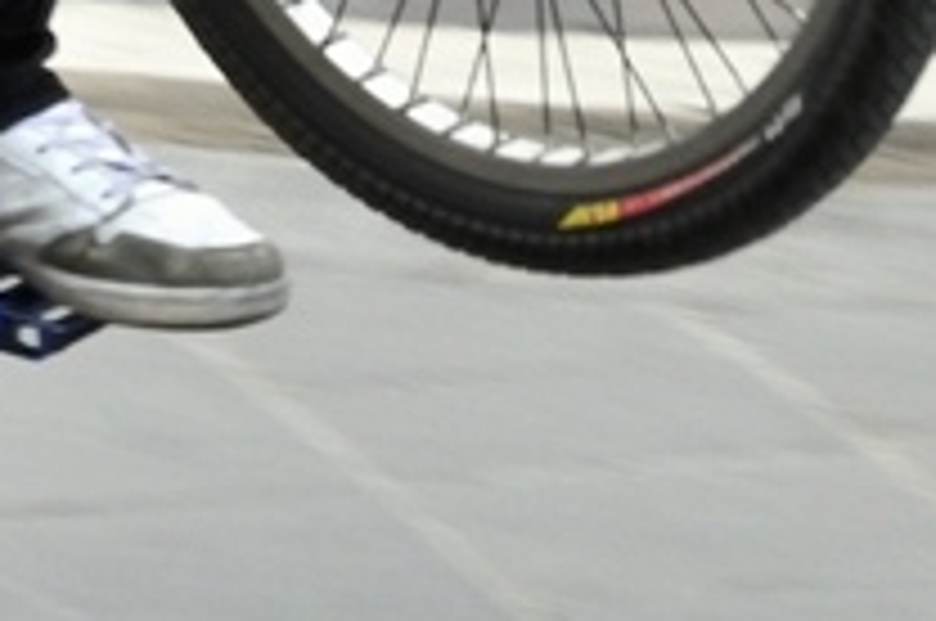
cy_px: -756
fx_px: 9579
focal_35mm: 369
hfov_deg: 5.6
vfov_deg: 3.7
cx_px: 310
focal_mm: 50
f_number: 10
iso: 1000
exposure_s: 1/125
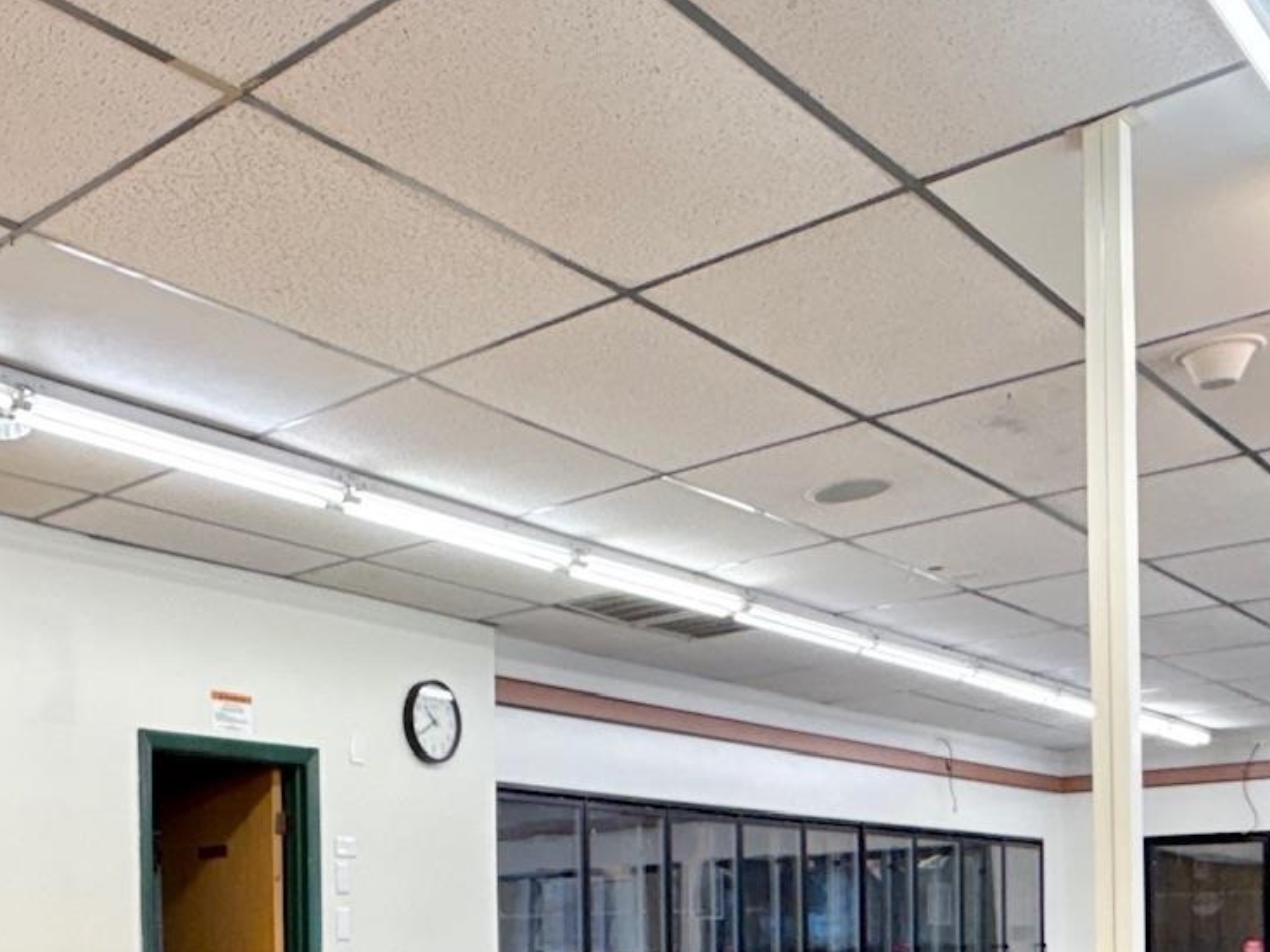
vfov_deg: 33.4
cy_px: 971
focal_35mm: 39
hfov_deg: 44.6
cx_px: 190
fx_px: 1431
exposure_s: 1/120
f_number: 2.2
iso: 80
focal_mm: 2.22
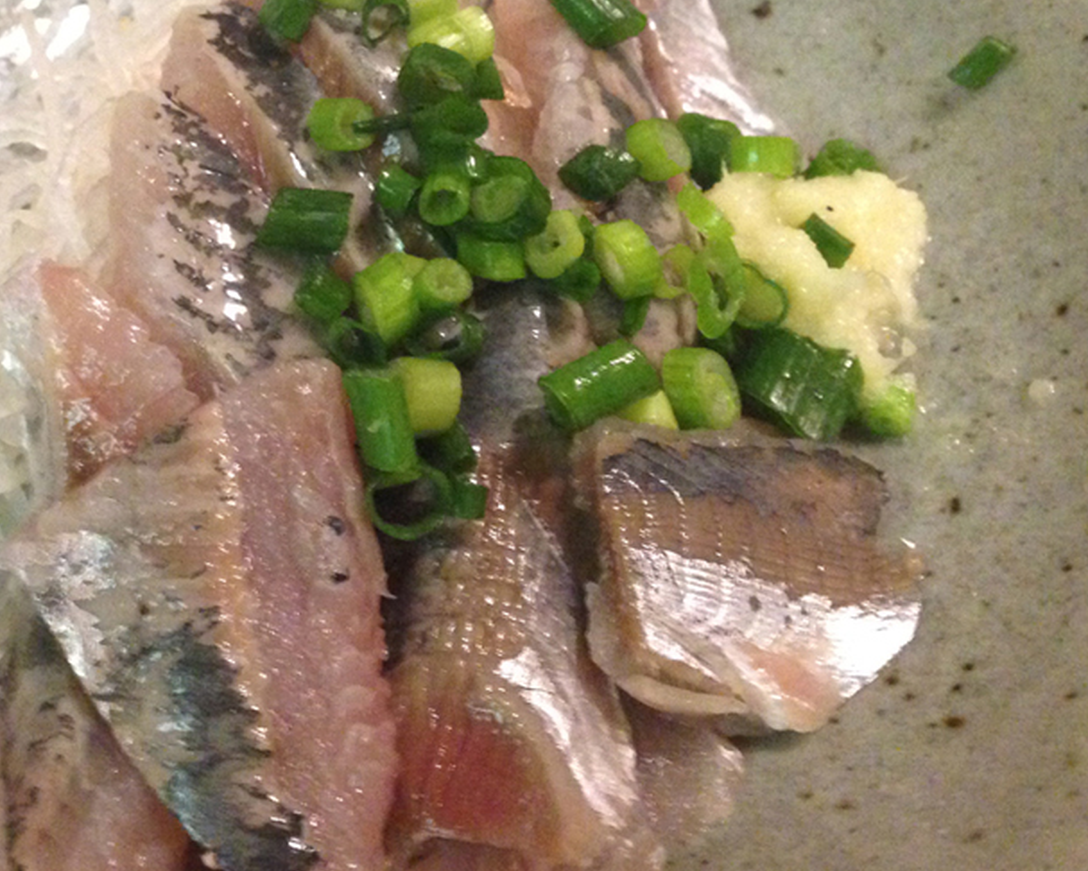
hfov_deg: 35.0
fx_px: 1707
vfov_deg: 28.6
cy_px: 380
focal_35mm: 53
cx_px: 362
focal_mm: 4.12
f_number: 2.4
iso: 500
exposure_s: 1/15
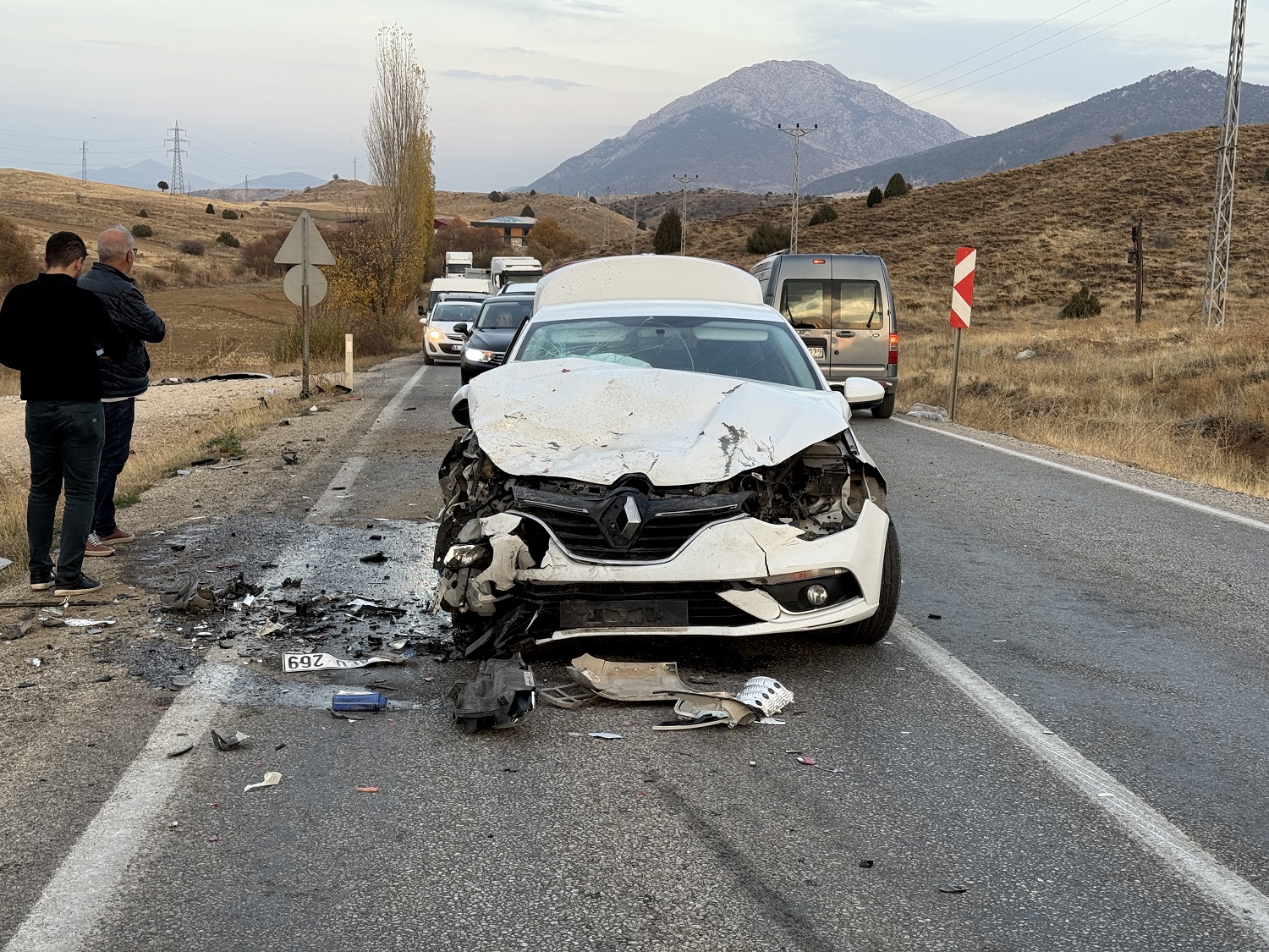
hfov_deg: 39.7
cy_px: 476
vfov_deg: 30.3
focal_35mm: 48
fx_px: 1760
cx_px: 634
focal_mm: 6.76
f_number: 1.78
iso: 50
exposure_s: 1/147
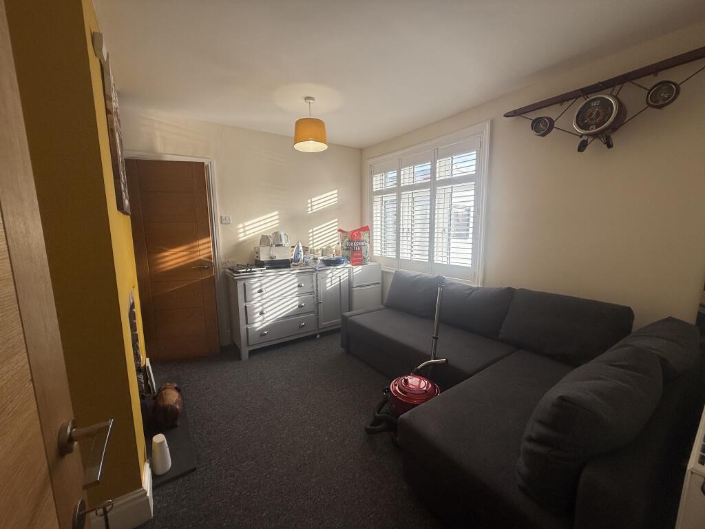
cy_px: 264
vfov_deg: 85.7
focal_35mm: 14
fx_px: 285
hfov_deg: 102.1
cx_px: 352
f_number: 2.2
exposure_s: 1/154
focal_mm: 2.22
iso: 50
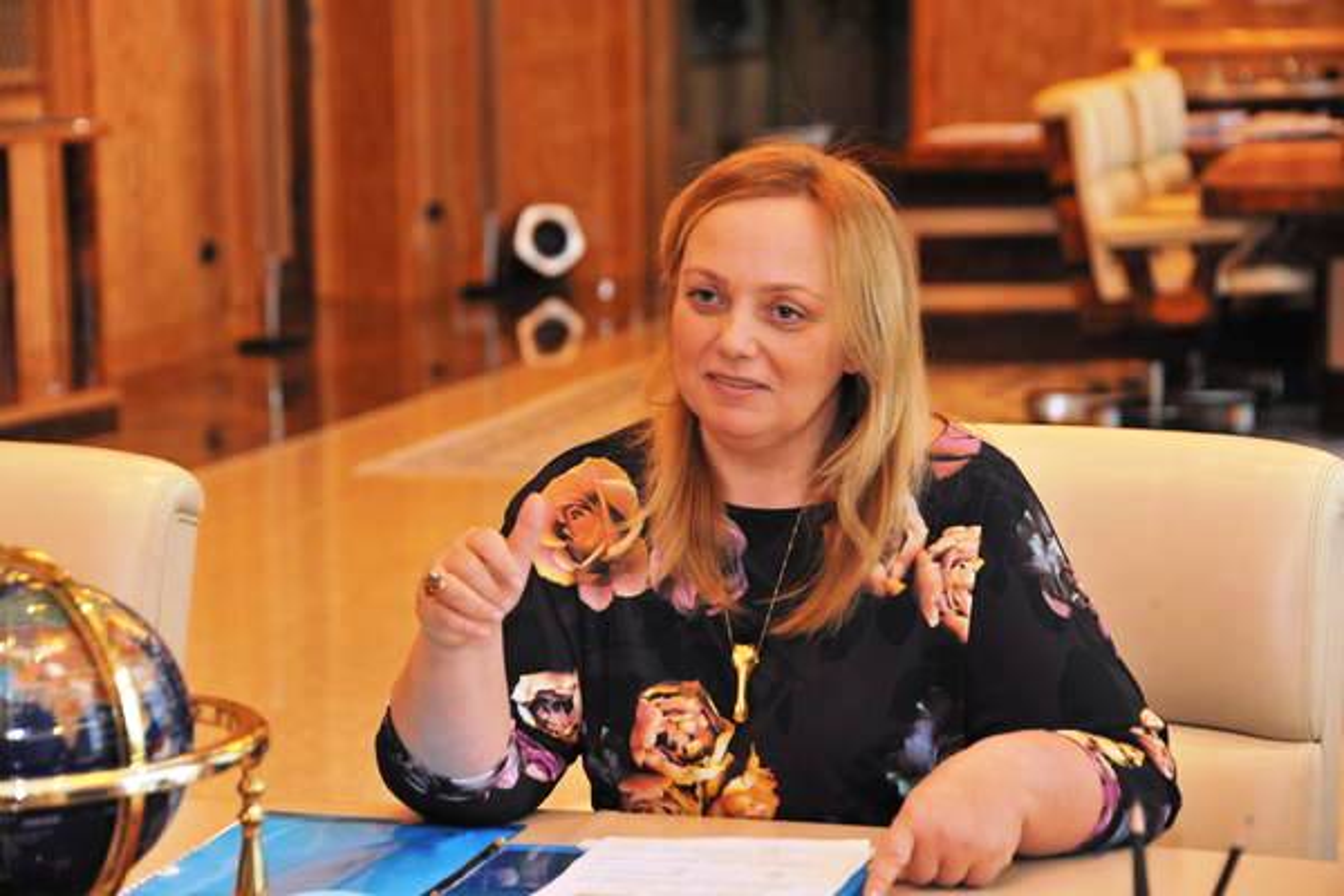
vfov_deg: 12.2
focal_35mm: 112
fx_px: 4181
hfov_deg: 18.3
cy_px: 448
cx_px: 672
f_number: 6.3
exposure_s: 1/125
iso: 1600
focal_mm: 112
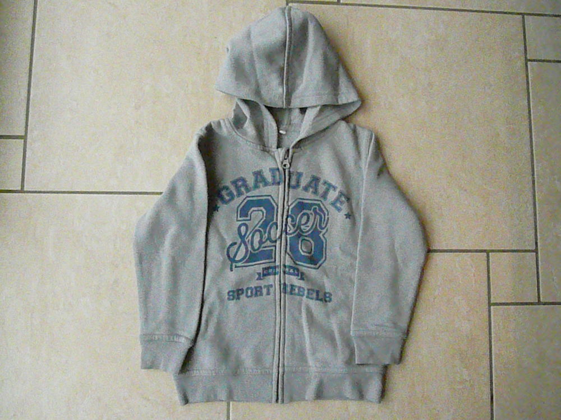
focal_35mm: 30
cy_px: 210
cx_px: 280
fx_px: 486
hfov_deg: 60.0
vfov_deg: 46.8
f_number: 8
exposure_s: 1/200
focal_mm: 4.9
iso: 3200
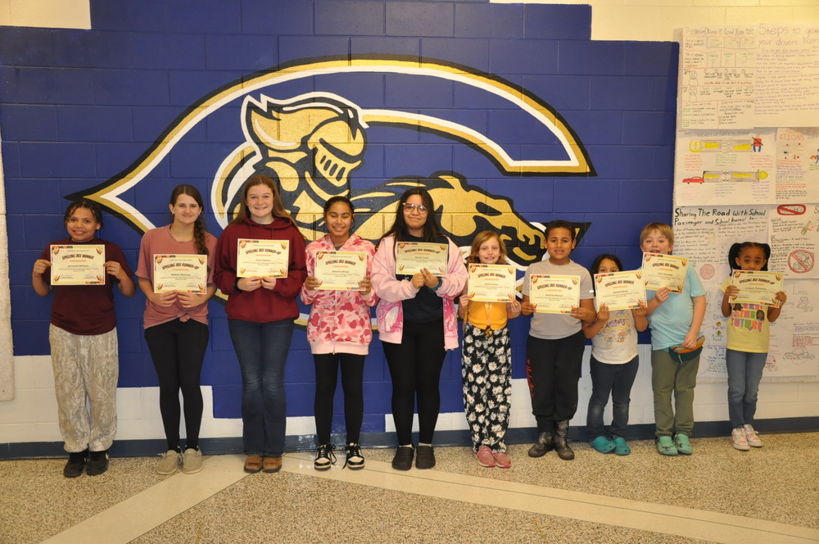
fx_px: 852
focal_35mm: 38
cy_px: 272
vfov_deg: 35.4
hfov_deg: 51.3
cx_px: 410
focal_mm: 25
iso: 800
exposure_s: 1/60
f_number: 4
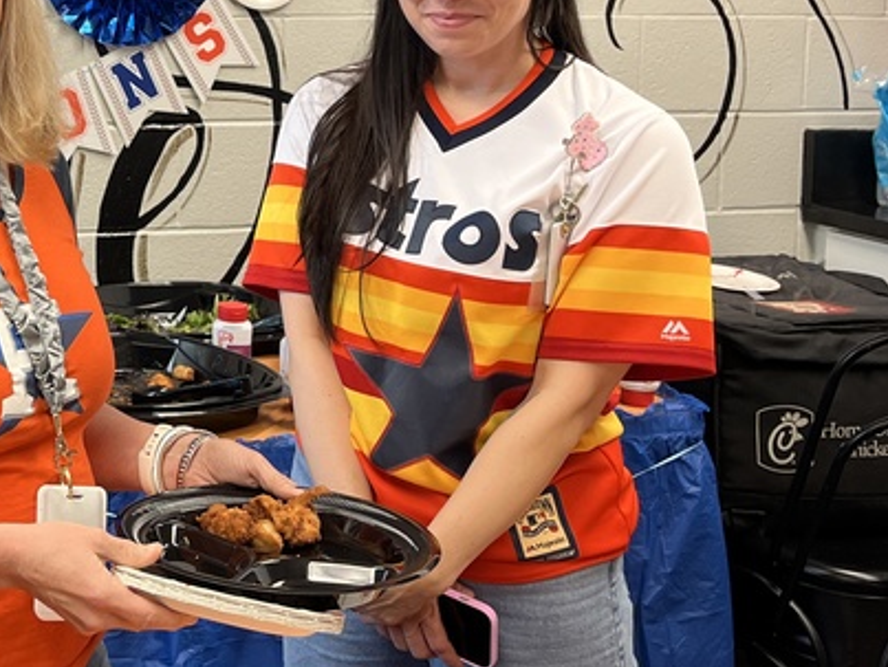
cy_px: 33
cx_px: -90
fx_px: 1695
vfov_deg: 21.6
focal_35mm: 66
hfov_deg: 26.9
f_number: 1.6
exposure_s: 1/60
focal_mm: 5.1
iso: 64
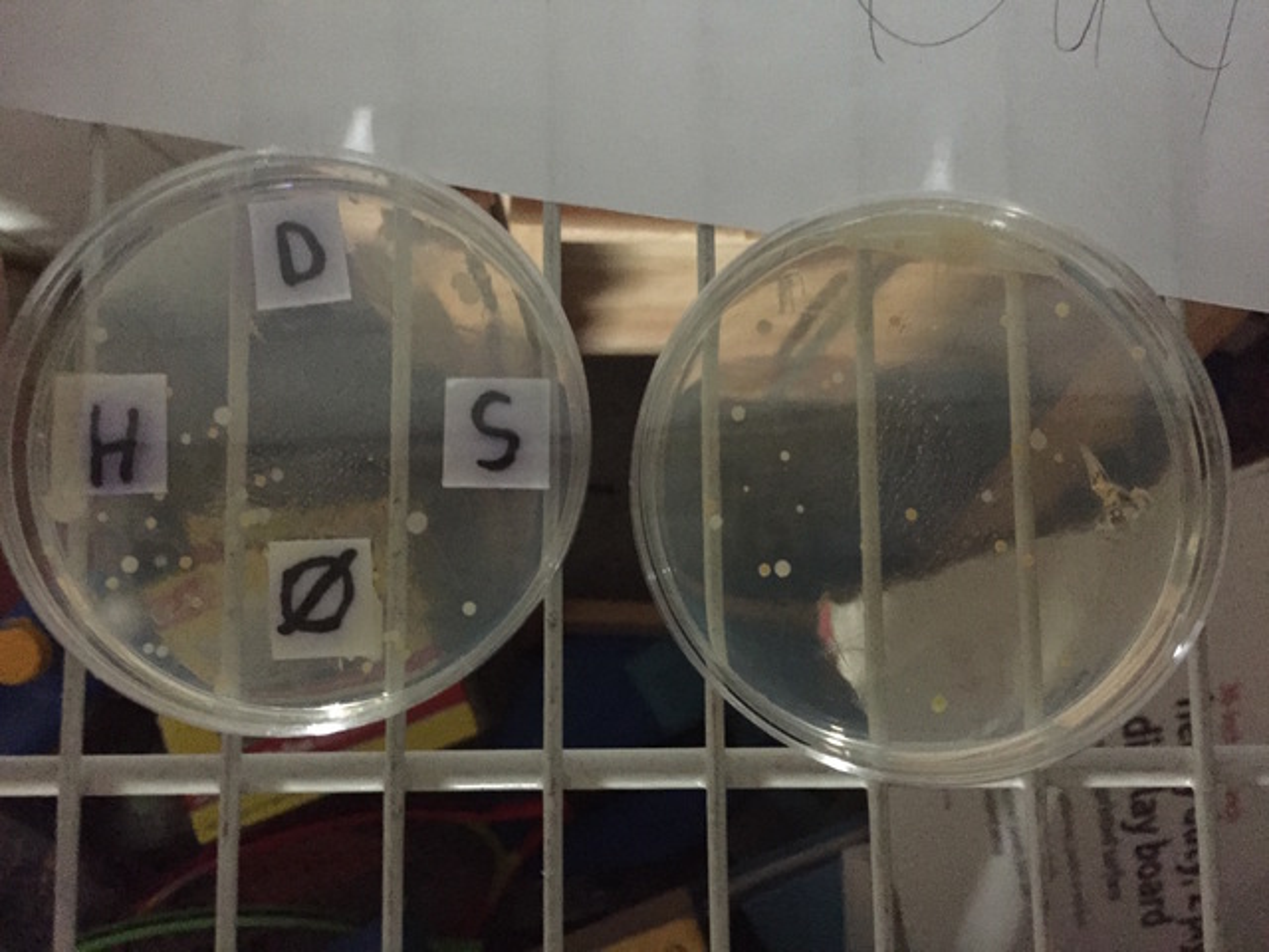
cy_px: 476
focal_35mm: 29
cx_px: 634
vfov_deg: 48.2
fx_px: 1063
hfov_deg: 61.7
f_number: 2.2
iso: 1600
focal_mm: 4.15
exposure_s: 1/15
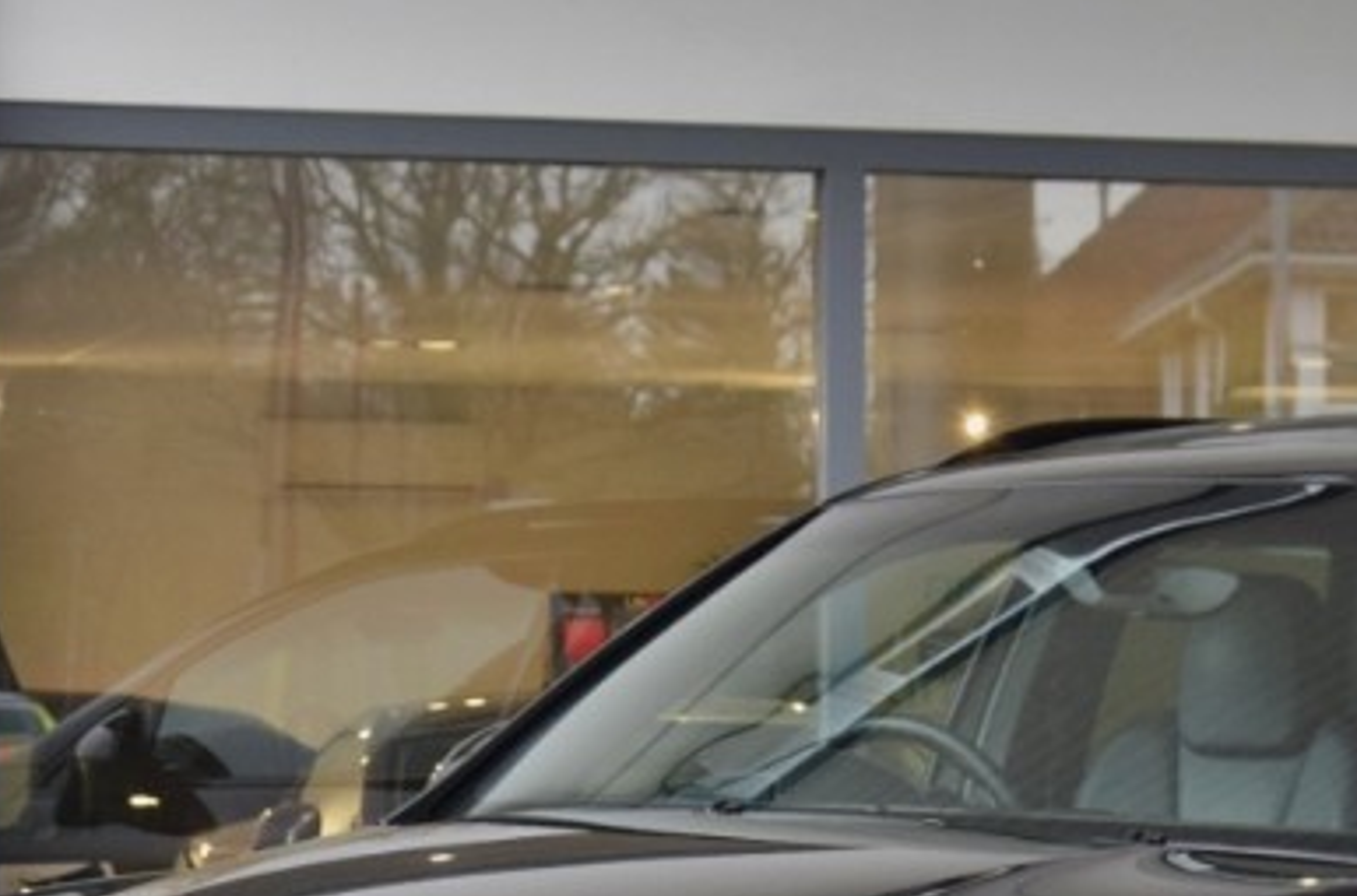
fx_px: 5237
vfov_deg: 9.6
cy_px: 1154
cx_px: 1079
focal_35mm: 139
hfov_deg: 14.7
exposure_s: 1/60
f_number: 4.5
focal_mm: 35
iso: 900
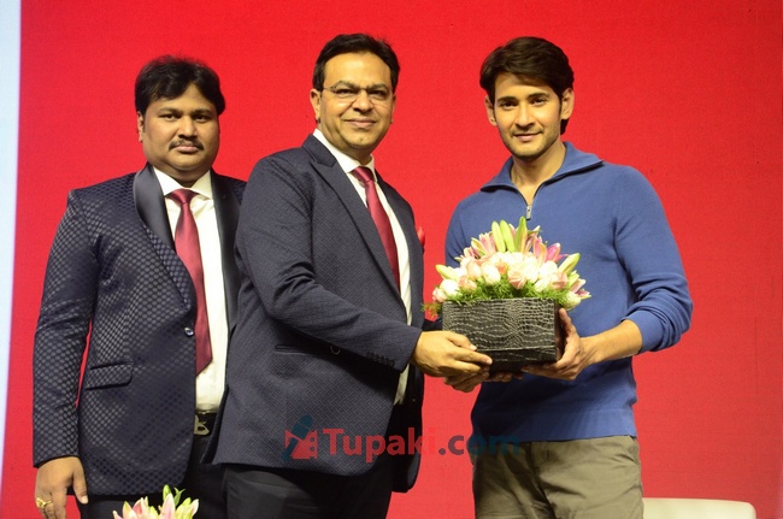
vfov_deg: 15.6
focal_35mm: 87
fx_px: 1889
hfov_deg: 23.4
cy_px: 260
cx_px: 392
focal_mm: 58
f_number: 8
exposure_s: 1/125
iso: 1600
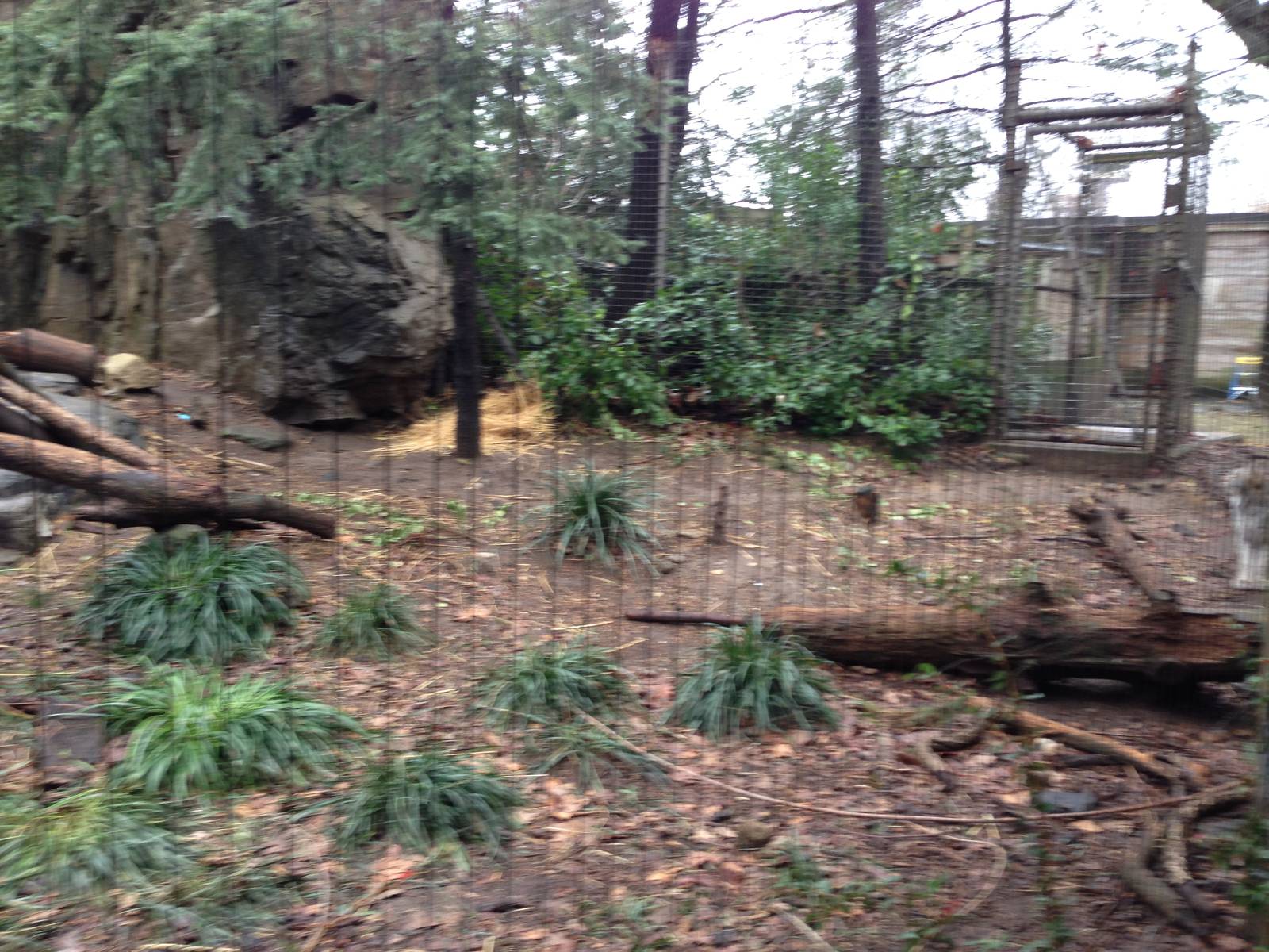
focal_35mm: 33
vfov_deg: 42.9
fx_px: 1210
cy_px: 476
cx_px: 634
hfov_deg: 55.4
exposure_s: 1/24
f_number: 2.4
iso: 50
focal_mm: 4.13
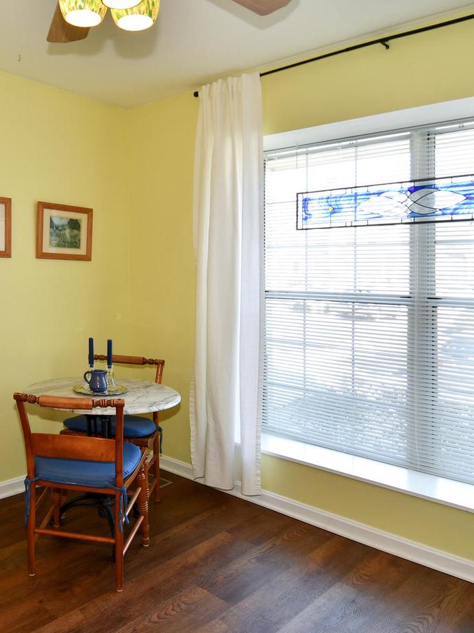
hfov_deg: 47.5
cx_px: 72
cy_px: 318
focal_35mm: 27
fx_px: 493
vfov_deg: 65.3
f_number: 4.5
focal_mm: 12
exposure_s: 1/80
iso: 200
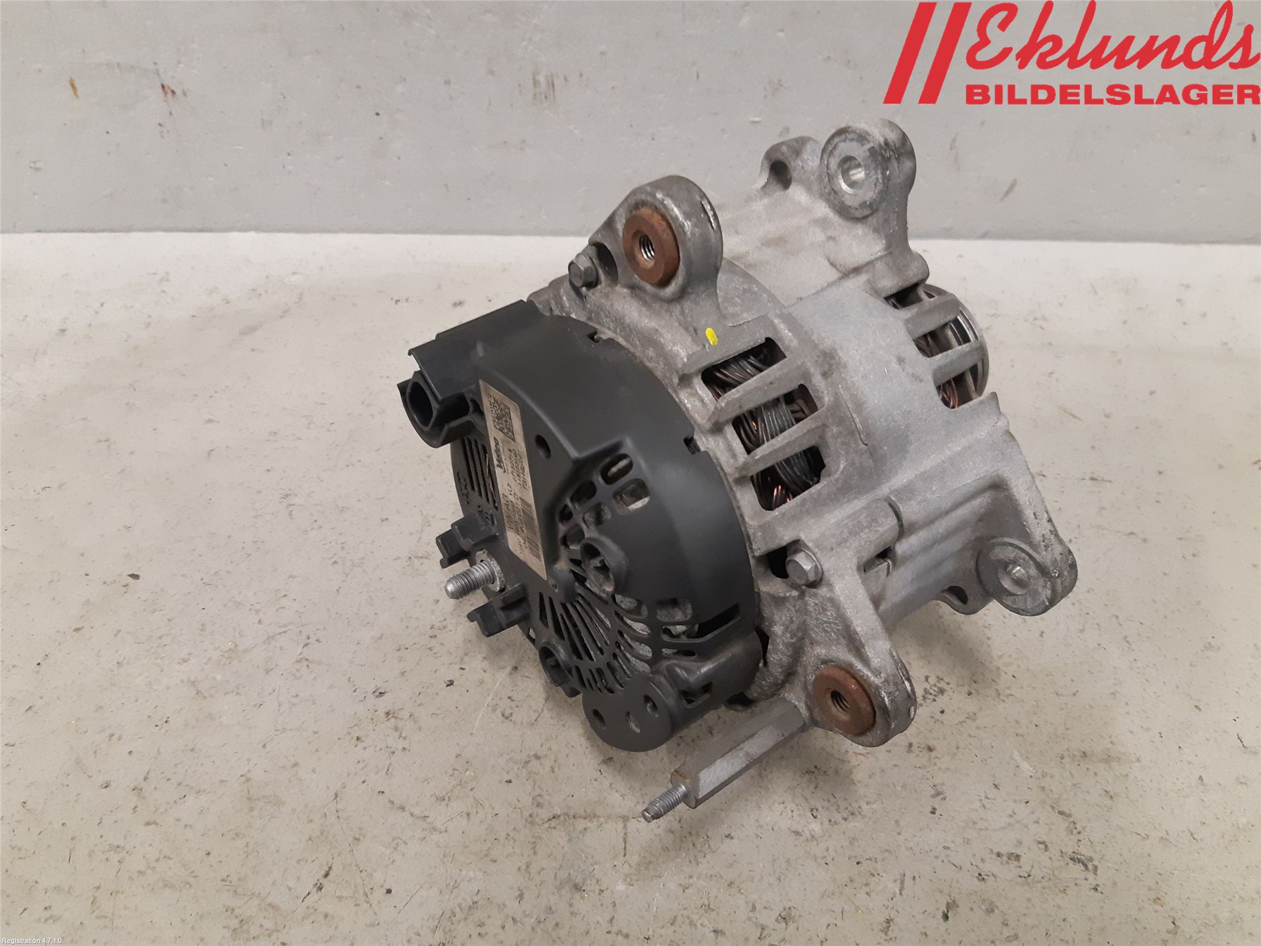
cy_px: 473
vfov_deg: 53.1
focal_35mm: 26
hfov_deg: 67.3
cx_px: 630
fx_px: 947
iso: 250
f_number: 1.7
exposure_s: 1/50
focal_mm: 3.93
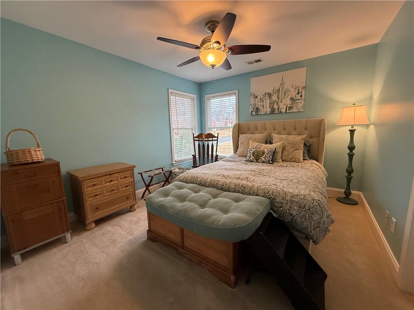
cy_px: 155
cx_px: 207
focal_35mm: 14
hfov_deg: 102.1
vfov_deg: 85.7
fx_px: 167
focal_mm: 2.22
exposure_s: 1/120
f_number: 2.2
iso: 320
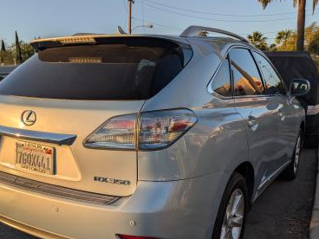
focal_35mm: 37
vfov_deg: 38.3
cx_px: 131
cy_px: 154
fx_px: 341
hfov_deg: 49.9
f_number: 1.73
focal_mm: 4.38
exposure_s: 1/2597
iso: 54
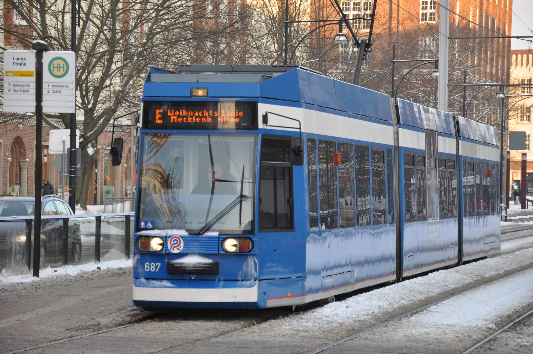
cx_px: 266
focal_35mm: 147
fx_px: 2174
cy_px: 177
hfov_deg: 14.0
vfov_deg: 9.3
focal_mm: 98
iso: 320
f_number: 5.6
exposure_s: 1/125
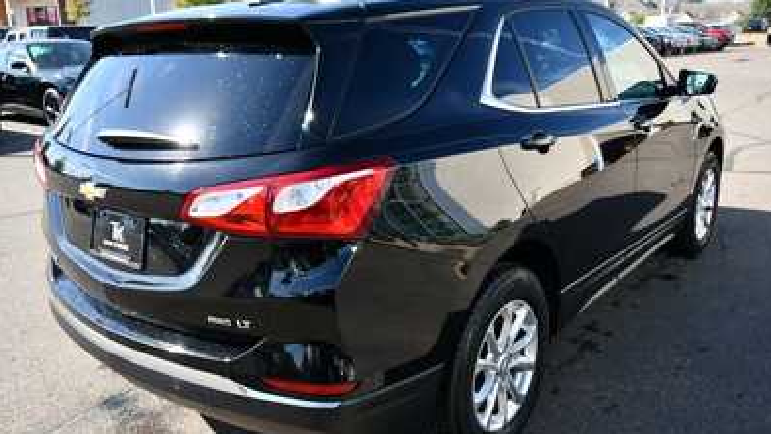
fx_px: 654
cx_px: 388
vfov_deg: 36.7
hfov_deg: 61.0
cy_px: 229
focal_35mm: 32
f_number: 5.6
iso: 200
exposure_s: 1/250
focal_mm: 20
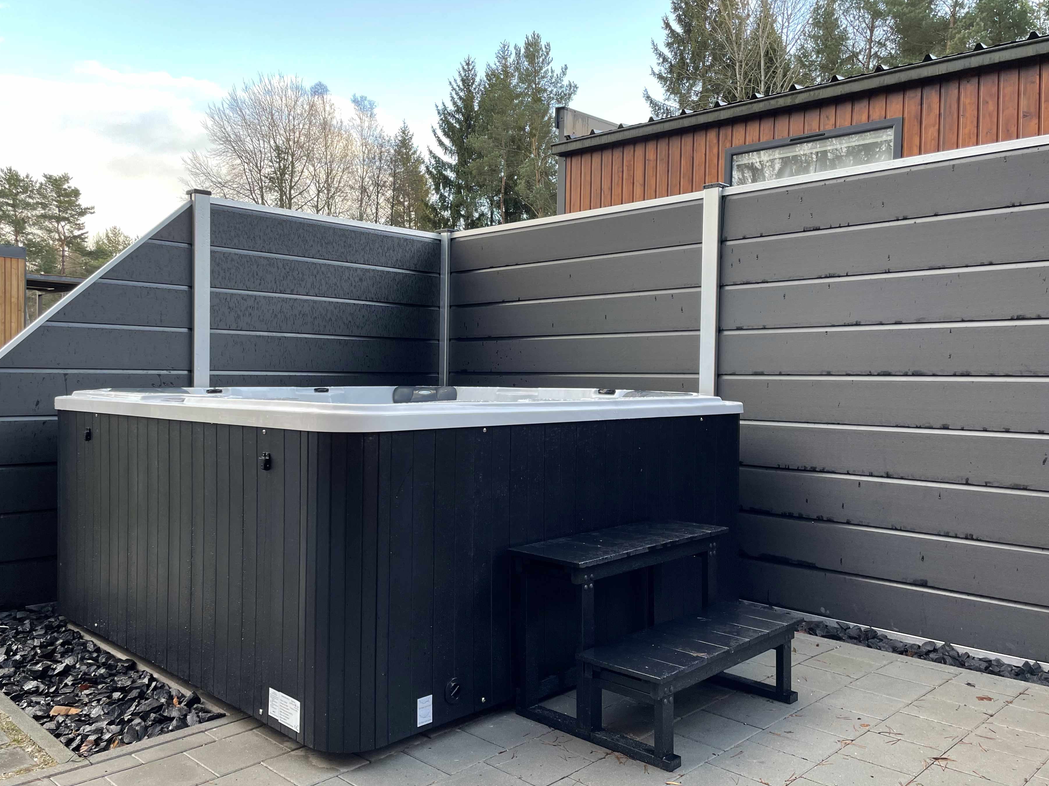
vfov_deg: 48.2
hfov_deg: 61.6
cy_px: 400
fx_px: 879
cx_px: 502
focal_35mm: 29
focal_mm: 4.2
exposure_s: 1/121
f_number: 1.6
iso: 50
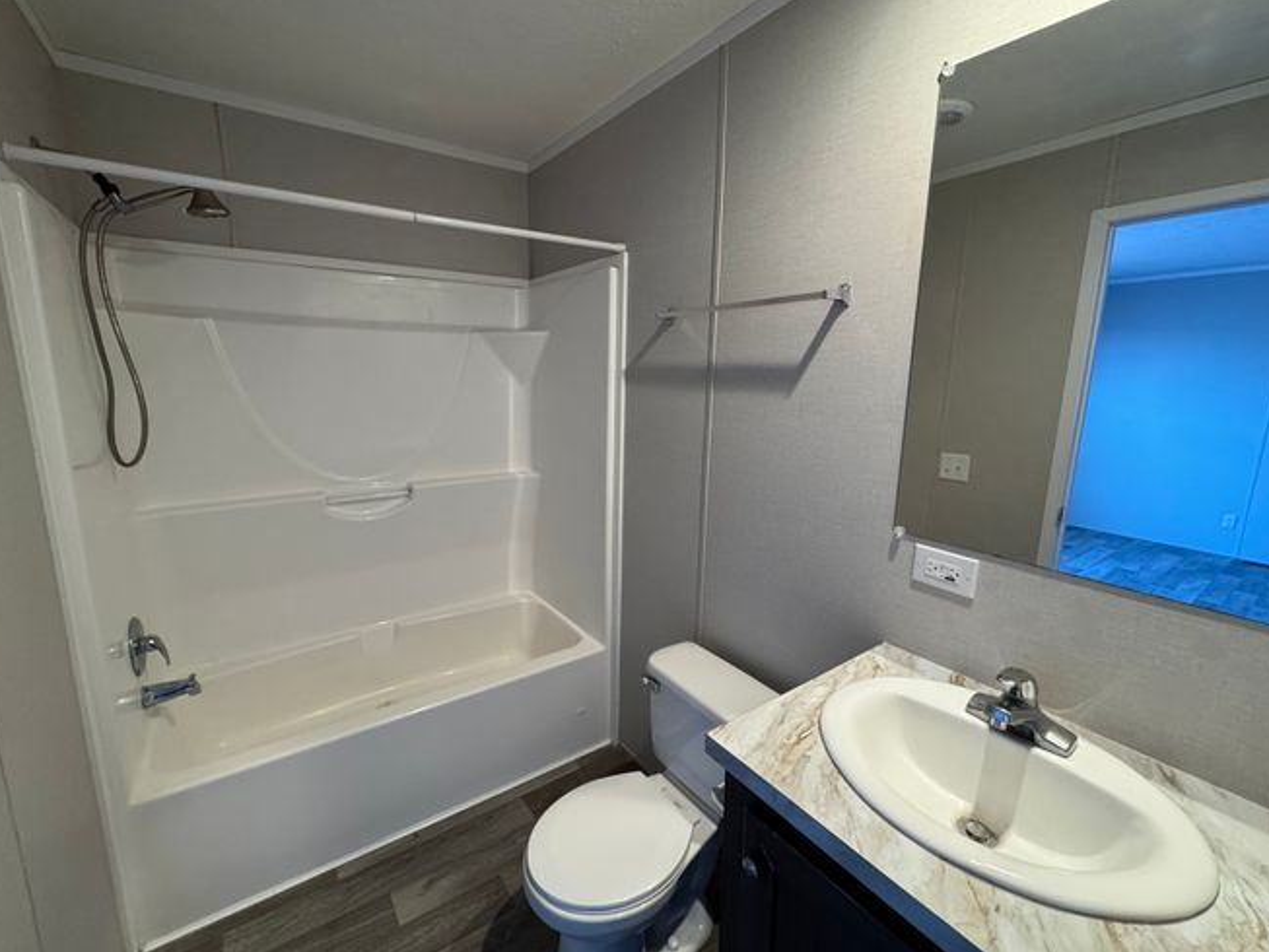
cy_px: 471
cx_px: 620
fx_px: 550
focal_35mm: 15
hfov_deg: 98.1
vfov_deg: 81.8
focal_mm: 2.22
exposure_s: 1/60
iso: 320
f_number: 2.2
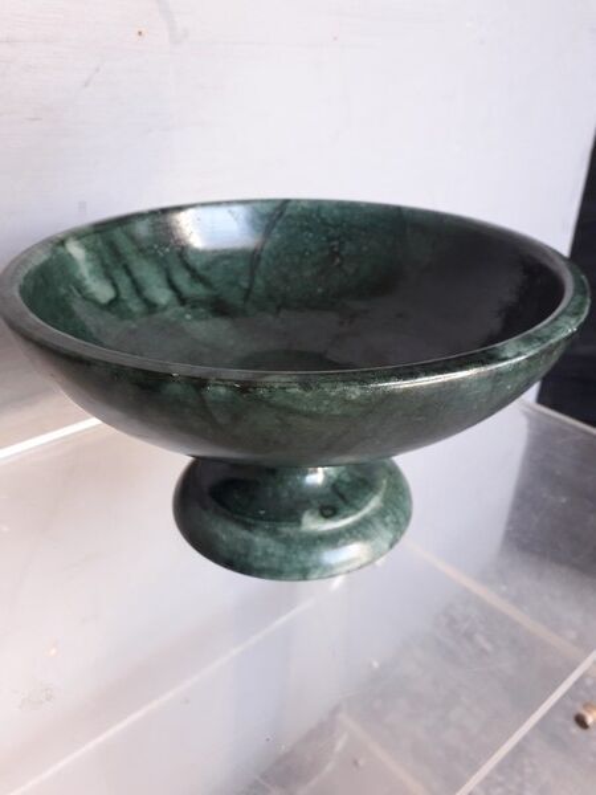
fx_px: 620
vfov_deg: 65.3
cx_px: 298
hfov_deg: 51.4
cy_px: 398
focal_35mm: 27
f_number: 1.9
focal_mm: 3.6
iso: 100
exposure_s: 1/50
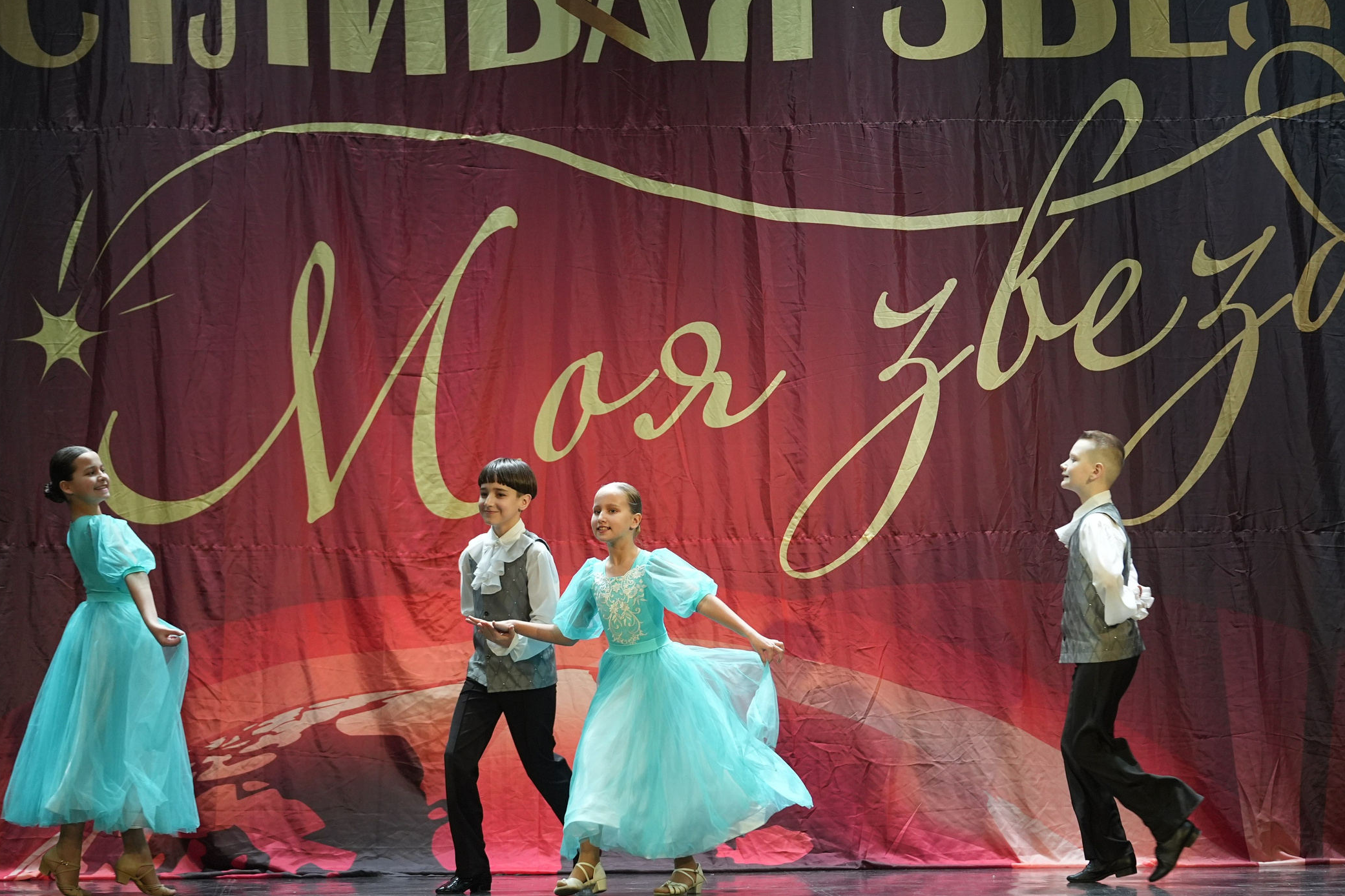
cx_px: 714
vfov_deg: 8.3
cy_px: 389
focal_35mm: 166
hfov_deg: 12.4
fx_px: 6201
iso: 2000
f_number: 2.8
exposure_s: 1/400
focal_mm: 135
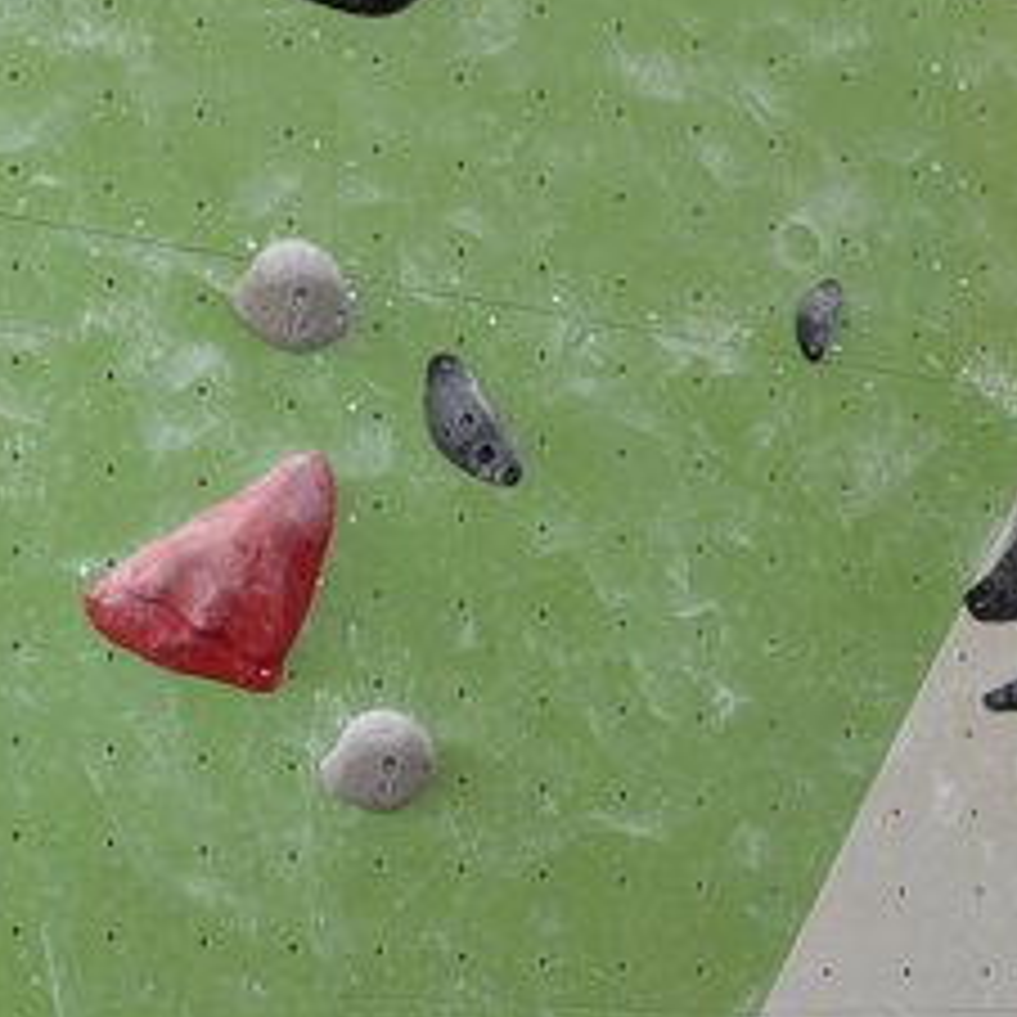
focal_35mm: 60
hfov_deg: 28.5
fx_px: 1994
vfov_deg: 25.5
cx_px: 410
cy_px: 1238
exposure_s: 1/25
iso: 64
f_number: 1.85
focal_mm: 6.81
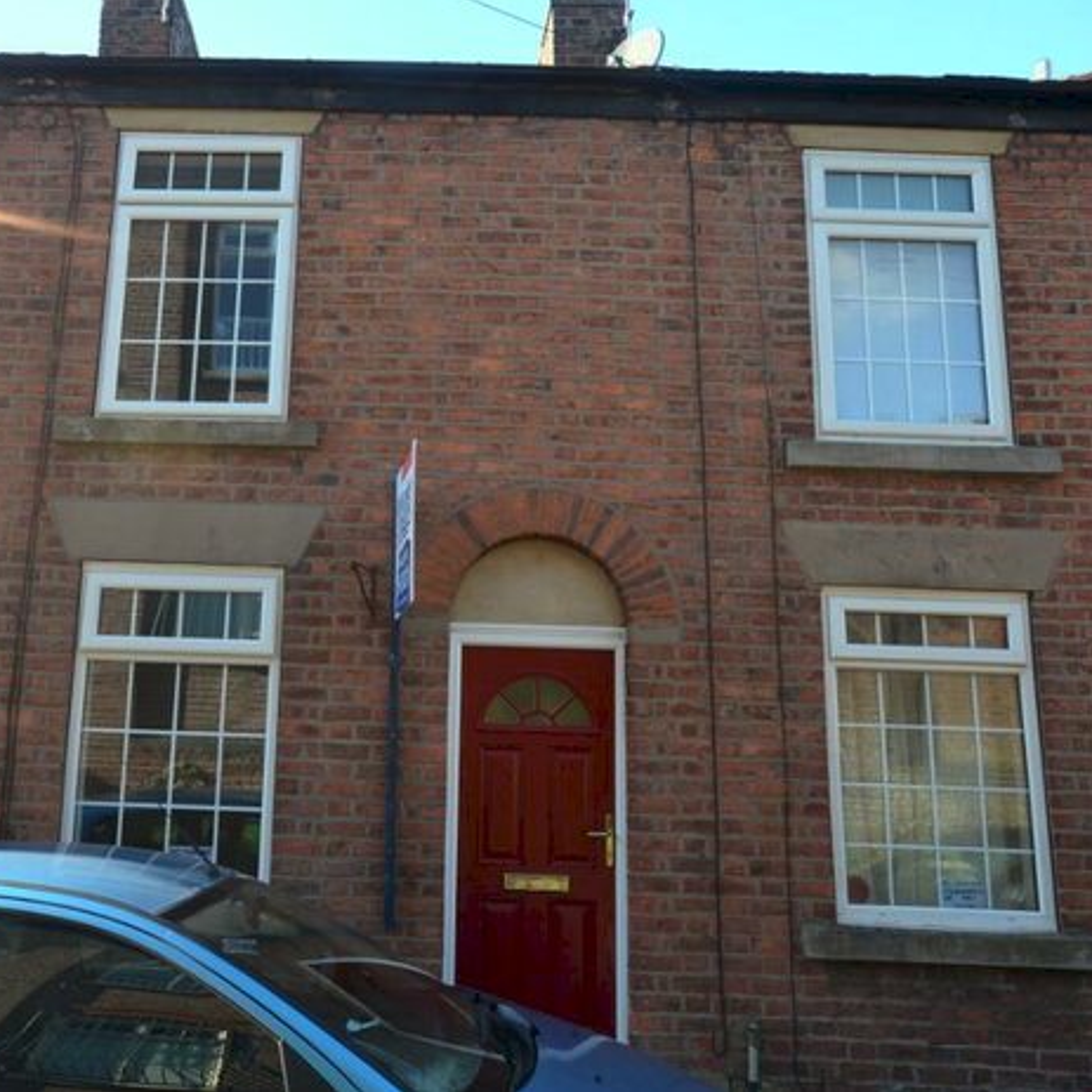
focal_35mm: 27
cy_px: 544
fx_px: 964
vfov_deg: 59.1
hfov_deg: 58.0
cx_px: 380
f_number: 5
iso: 200
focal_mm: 14
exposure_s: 1/100
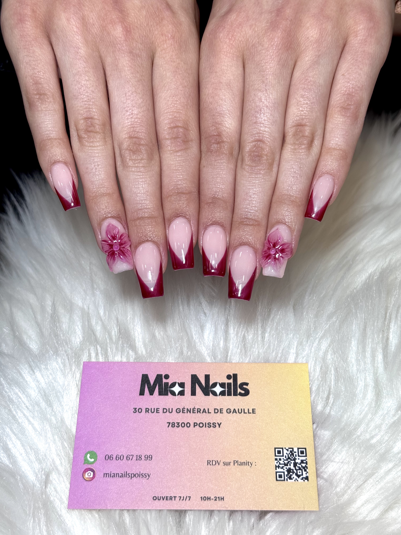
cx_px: 200
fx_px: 741
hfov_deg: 30.3
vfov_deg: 39.7
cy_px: 268
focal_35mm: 48
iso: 64
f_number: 1.78
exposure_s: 1/739
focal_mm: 6.76
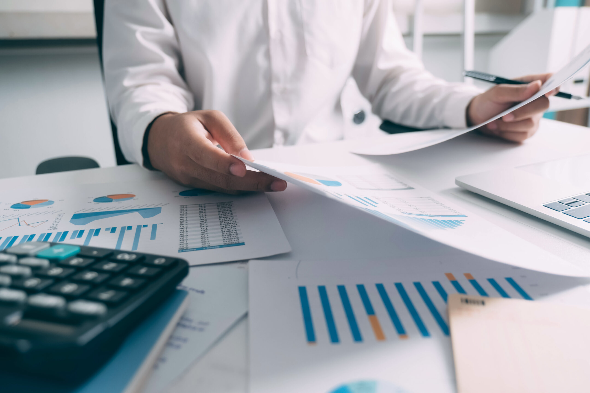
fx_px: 475
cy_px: 196
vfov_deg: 45.0
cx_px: 295
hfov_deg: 63.7
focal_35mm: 29
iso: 320
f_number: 2.8
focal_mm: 19.4
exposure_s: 1/60
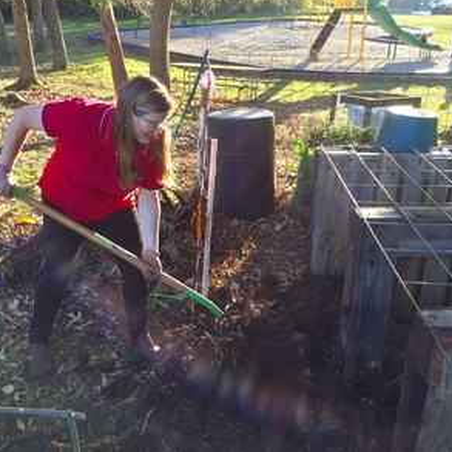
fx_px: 517
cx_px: 224
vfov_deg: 47.2
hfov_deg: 47.2
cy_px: 222
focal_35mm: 35
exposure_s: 1/122
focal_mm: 4.15
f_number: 2.2
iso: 32
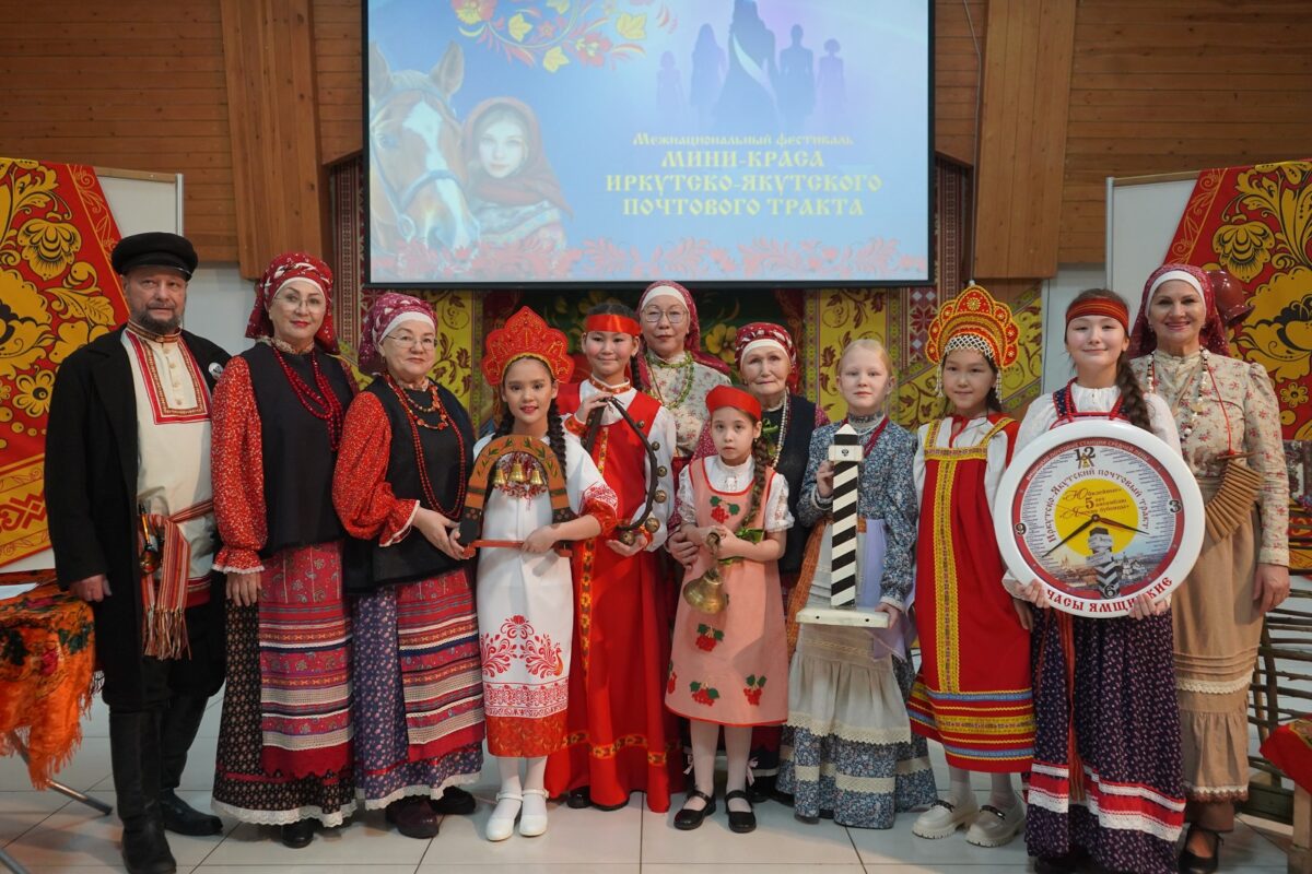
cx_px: 656
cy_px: 437
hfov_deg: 61.9
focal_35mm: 30
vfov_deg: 43.6
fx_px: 1093
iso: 2500
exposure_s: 1/160
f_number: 4
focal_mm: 30
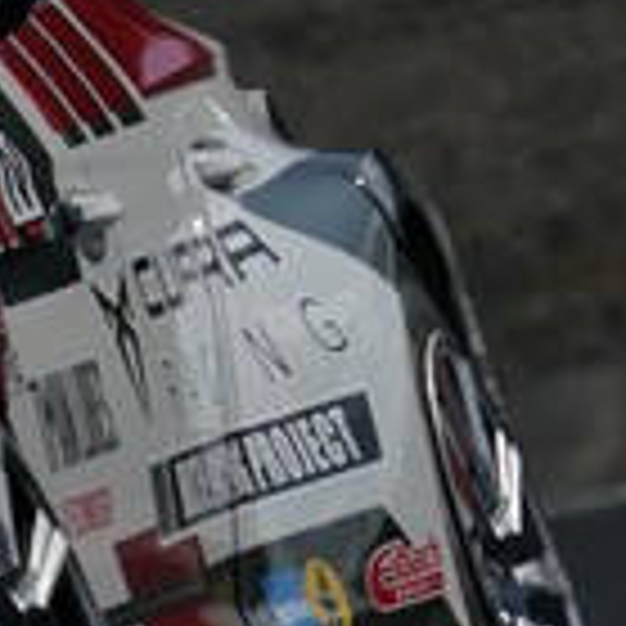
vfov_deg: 0.7
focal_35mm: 2591
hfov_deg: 0.7
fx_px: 53011
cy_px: 437
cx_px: -811
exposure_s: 1/800
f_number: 13
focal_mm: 588
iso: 200
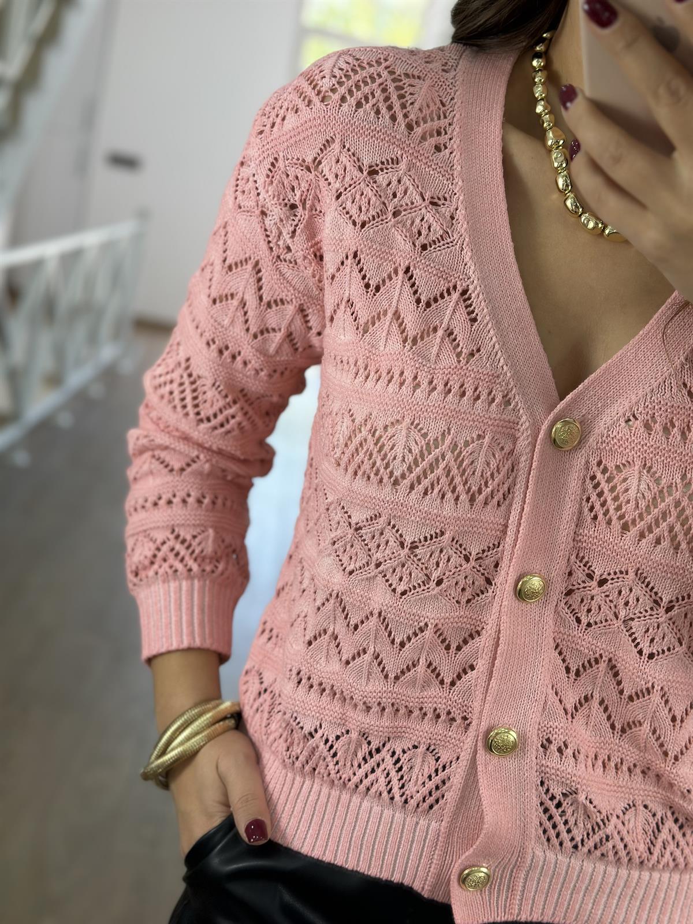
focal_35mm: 48
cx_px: 346
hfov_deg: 30.3
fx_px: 1281
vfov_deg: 39.7
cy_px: 462
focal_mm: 6.86
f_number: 1.78
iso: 80
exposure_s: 1/314
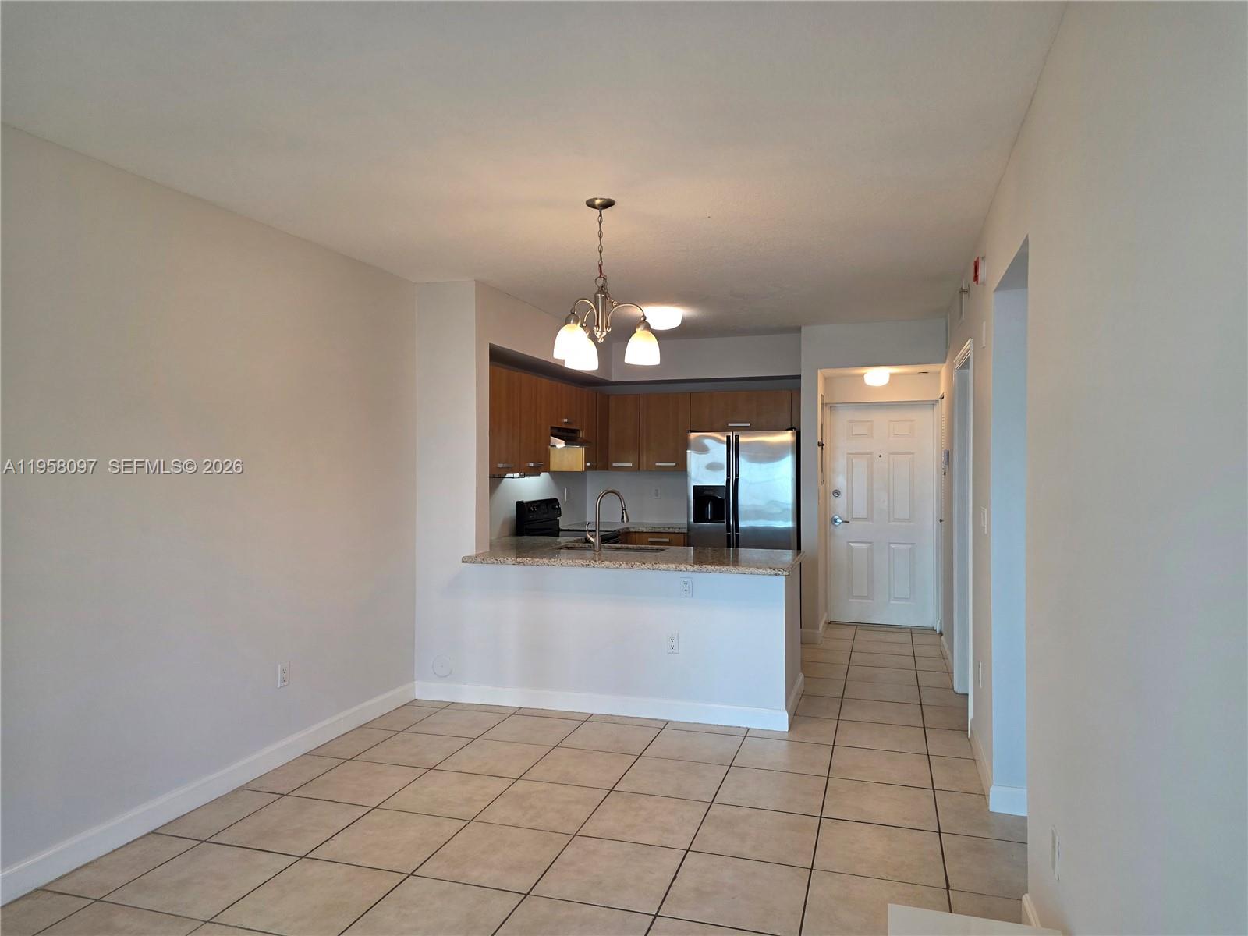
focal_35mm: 23
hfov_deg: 73.9
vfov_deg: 58.9
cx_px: 624
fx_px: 829
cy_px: 468
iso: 125
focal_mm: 6.25
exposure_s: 1/120
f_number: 1.7
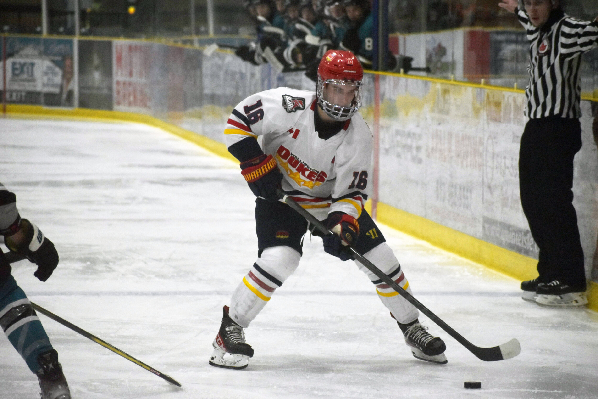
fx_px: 3613
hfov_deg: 9.5
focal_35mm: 218
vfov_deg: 6.3
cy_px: 200
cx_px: 299
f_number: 4.8
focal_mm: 145
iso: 2000
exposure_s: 1/1250
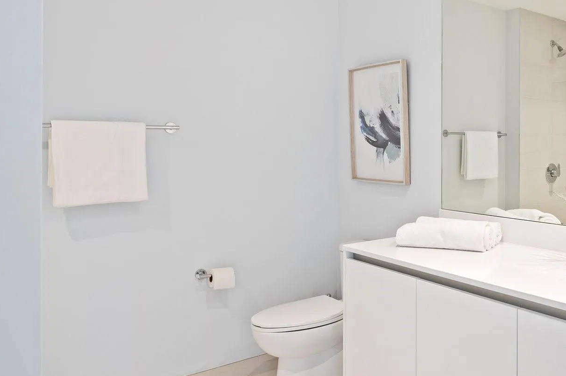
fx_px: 503
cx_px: 444
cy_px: 167
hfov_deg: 55.1
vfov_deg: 41.0
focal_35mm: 32
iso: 200
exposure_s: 1/2
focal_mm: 19
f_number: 8
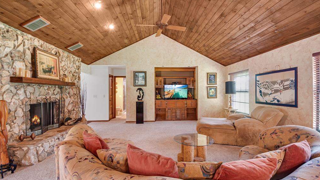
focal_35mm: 16
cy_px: 85
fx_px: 136
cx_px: 161
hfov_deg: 99.4
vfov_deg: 67.0
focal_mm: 10
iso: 250
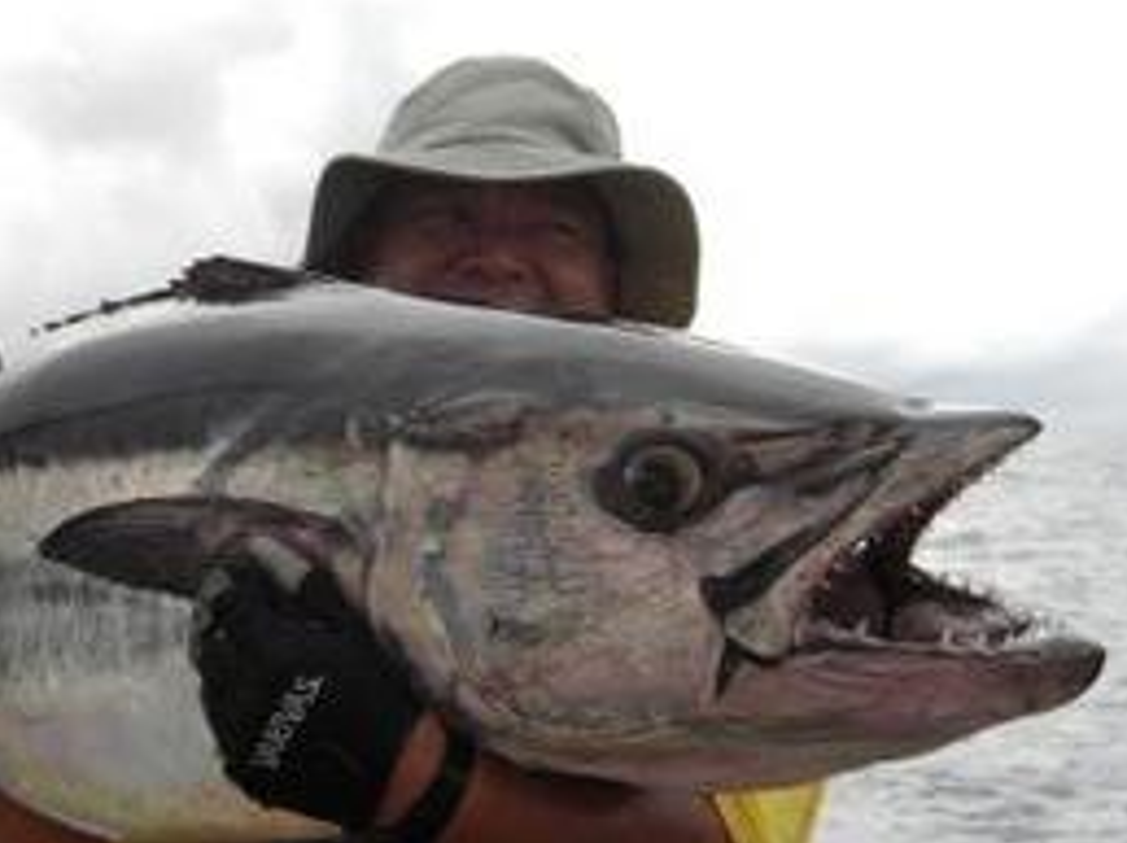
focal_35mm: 59
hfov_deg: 32.2
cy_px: 459
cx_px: 306
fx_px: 1919
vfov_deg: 24.8
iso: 80
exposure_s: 1/200
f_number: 2.8
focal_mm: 7.9
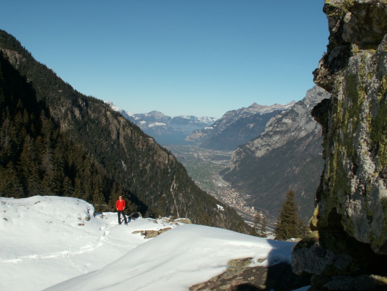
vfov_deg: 40.7
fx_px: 391
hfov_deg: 52.6
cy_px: 146
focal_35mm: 35
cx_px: 194
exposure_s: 1/250
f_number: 8
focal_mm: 5.86
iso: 50
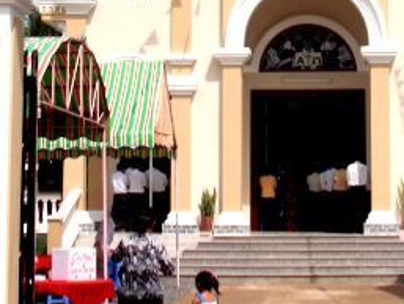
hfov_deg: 17.5
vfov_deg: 12.9
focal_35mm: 112
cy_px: -47
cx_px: 267
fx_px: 1308
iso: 50
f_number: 7.9
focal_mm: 6.3
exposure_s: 1/250
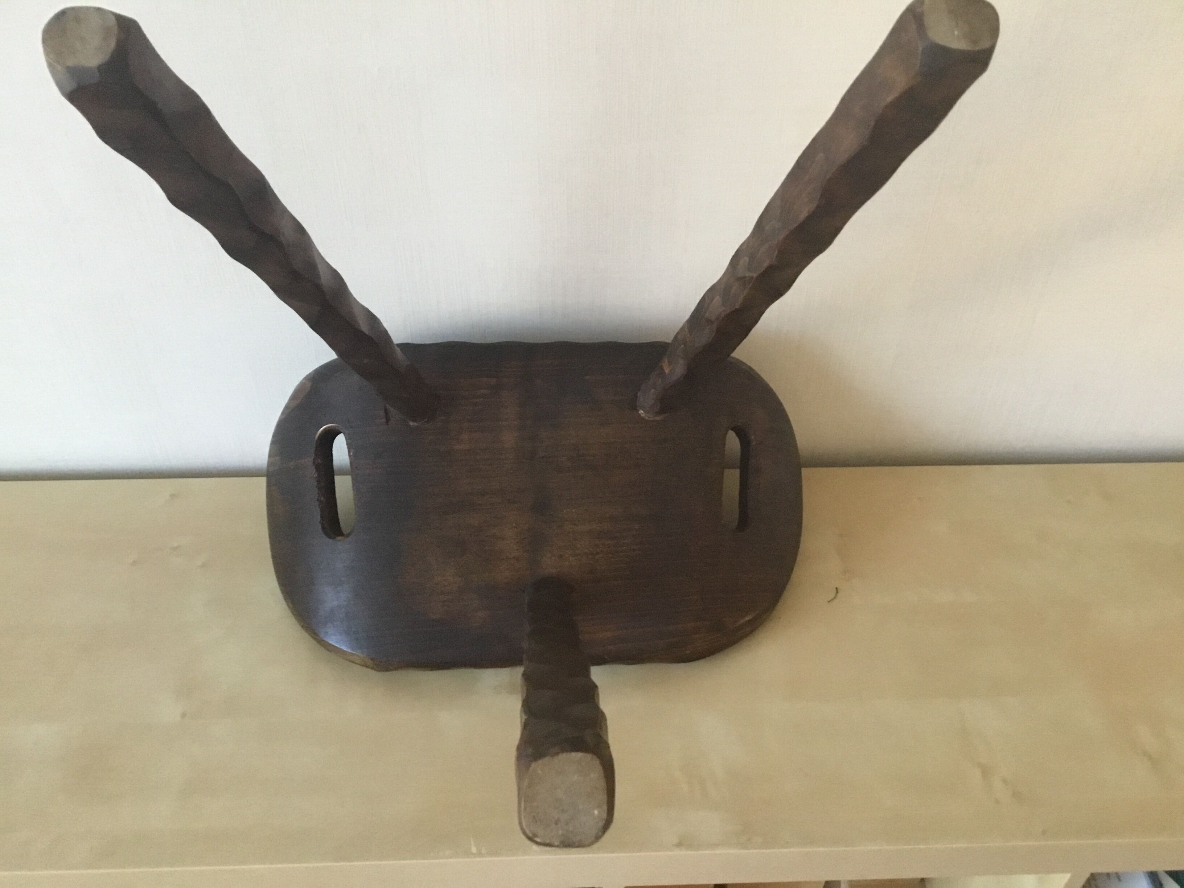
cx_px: 592
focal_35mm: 31
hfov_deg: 58.4
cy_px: 444
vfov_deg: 45.4
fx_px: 1060
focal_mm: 3.3
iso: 250
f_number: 2.4
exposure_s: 1/25
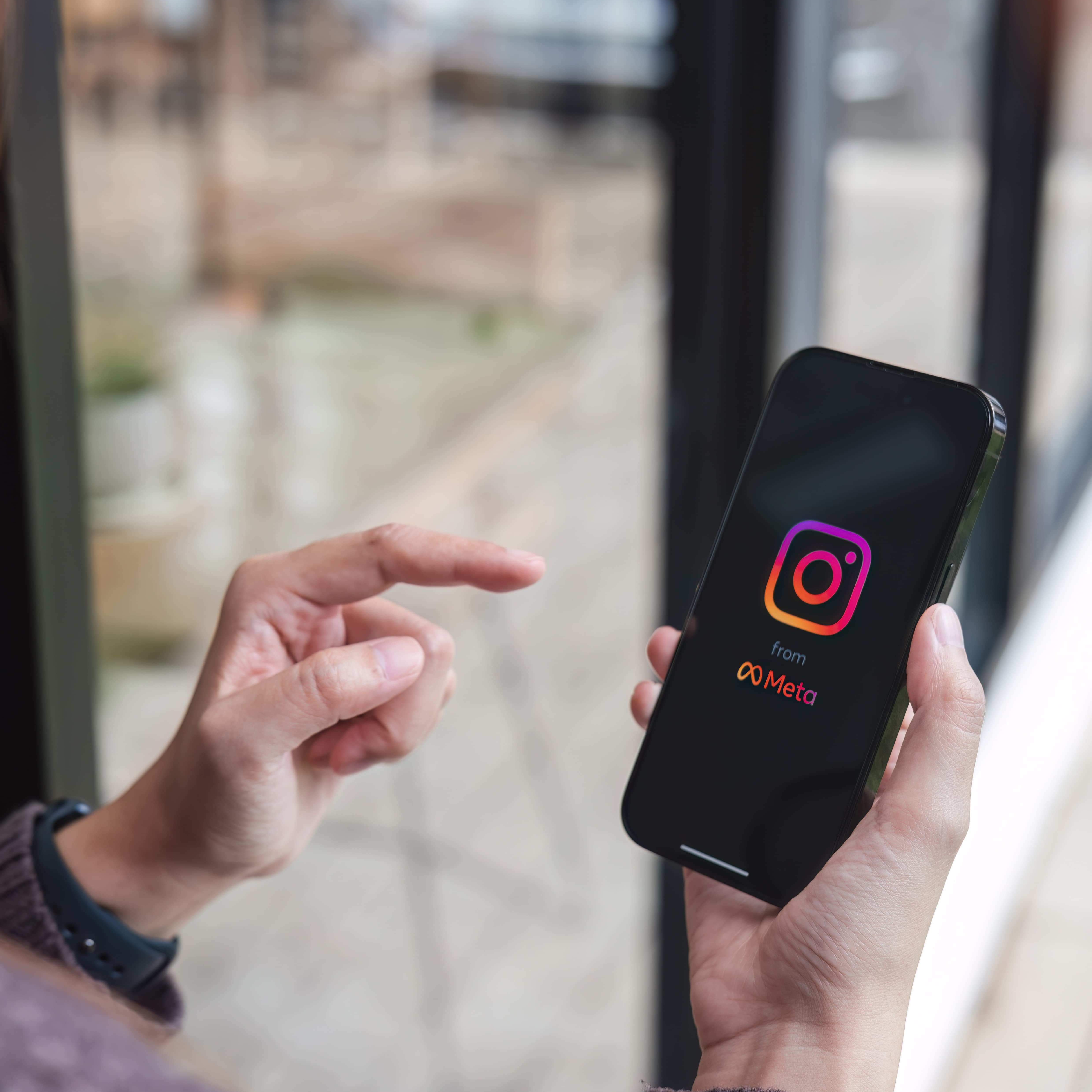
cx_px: 462
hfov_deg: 24.6
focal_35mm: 70
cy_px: 528
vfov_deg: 24.7
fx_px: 2498
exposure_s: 1/150
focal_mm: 35
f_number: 2.8
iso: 125
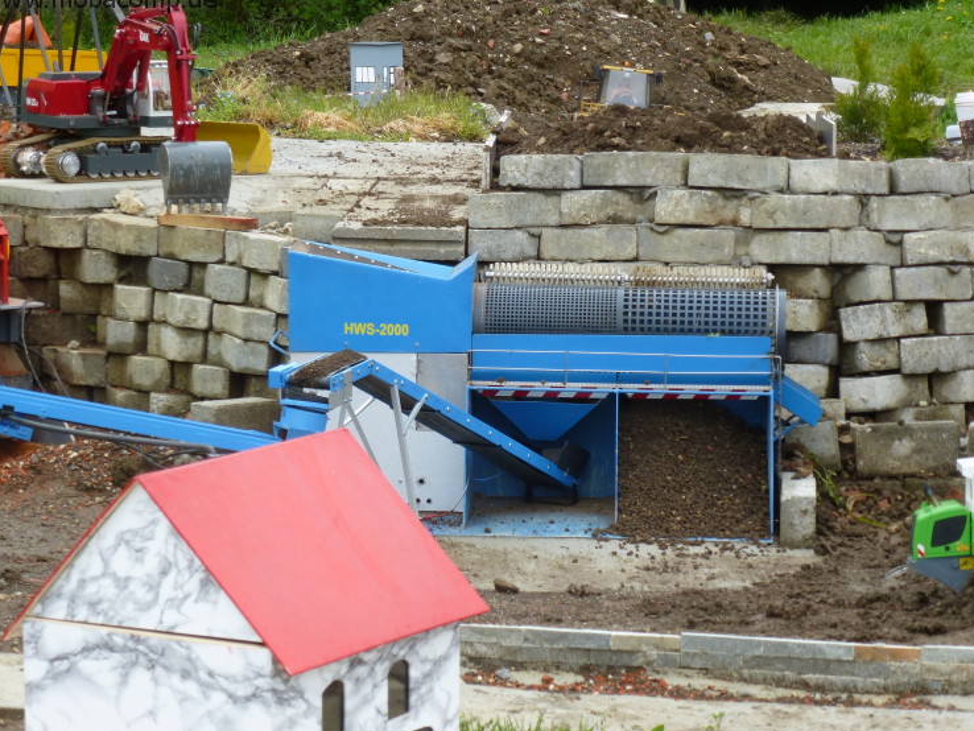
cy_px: 364
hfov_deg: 13.9
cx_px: 484
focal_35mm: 142
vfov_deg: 10.5
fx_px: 3997
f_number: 5.2
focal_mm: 23.4
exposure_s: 1/200
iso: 200
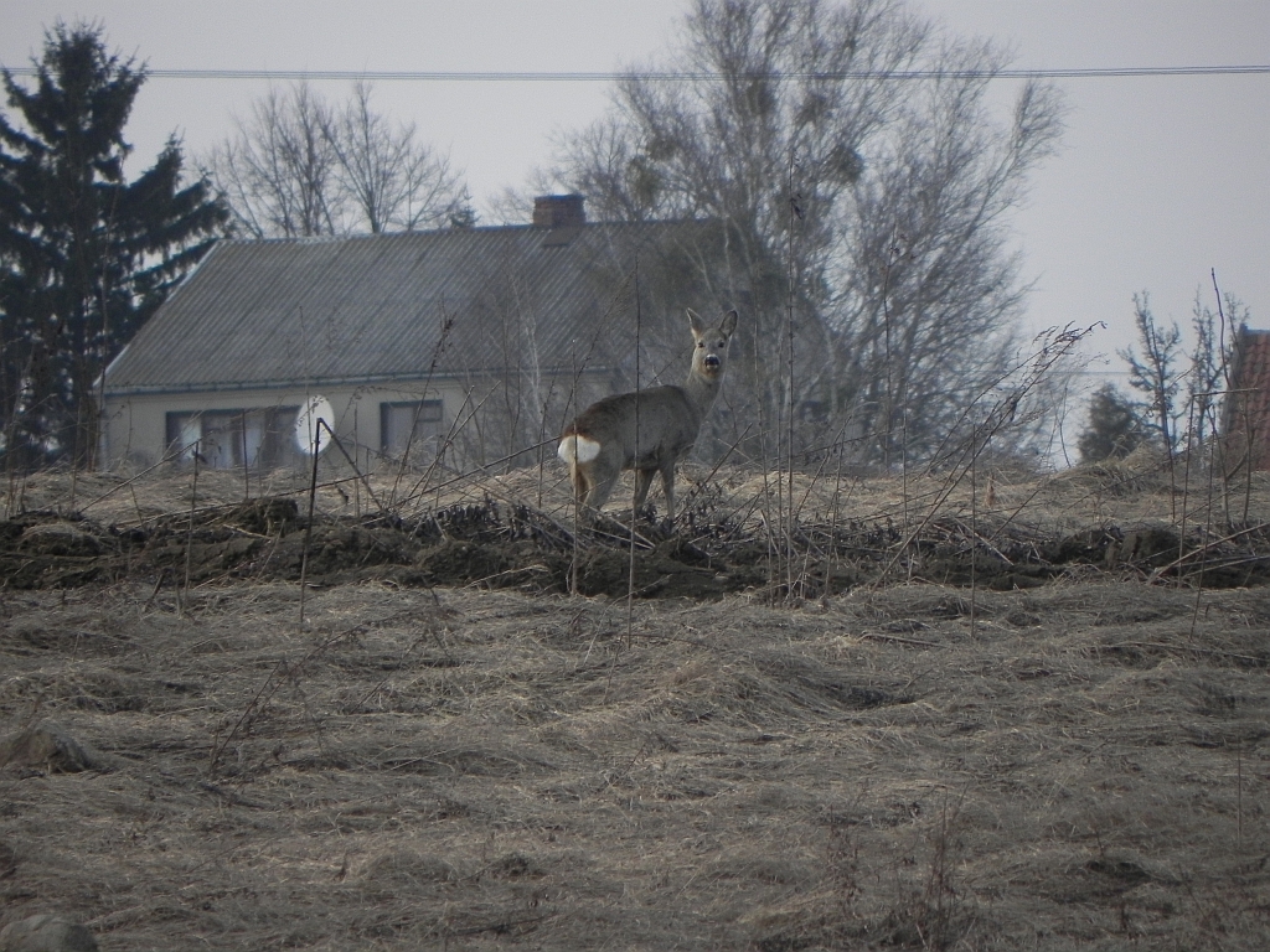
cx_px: 635
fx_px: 24875
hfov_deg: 2.9
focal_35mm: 678
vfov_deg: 2.2
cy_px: 476
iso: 160
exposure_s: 1/173
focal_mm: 120
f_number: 5
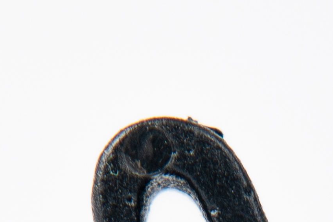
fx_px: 4623
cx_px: 527
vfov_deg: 2.7
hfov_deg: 4.1
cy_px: 743
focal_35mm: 500
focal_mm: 70
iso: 100
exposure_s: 1/100
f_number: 9
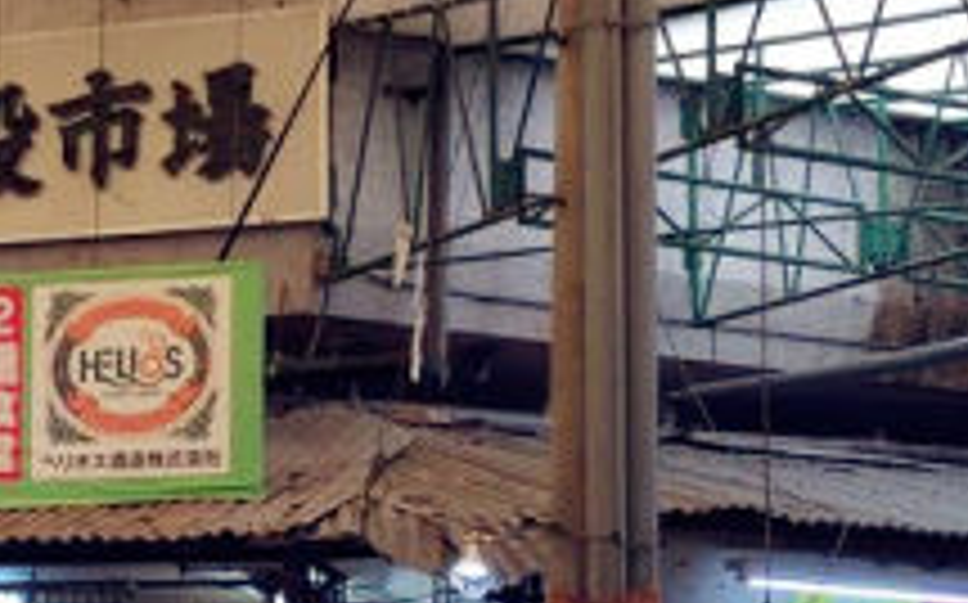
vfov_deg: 12.9
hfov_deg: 20.4
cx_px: 95
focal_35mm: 100
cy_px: 596
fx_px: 2636
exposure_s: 1/120
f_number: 2.2
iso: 50
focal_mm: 4.15
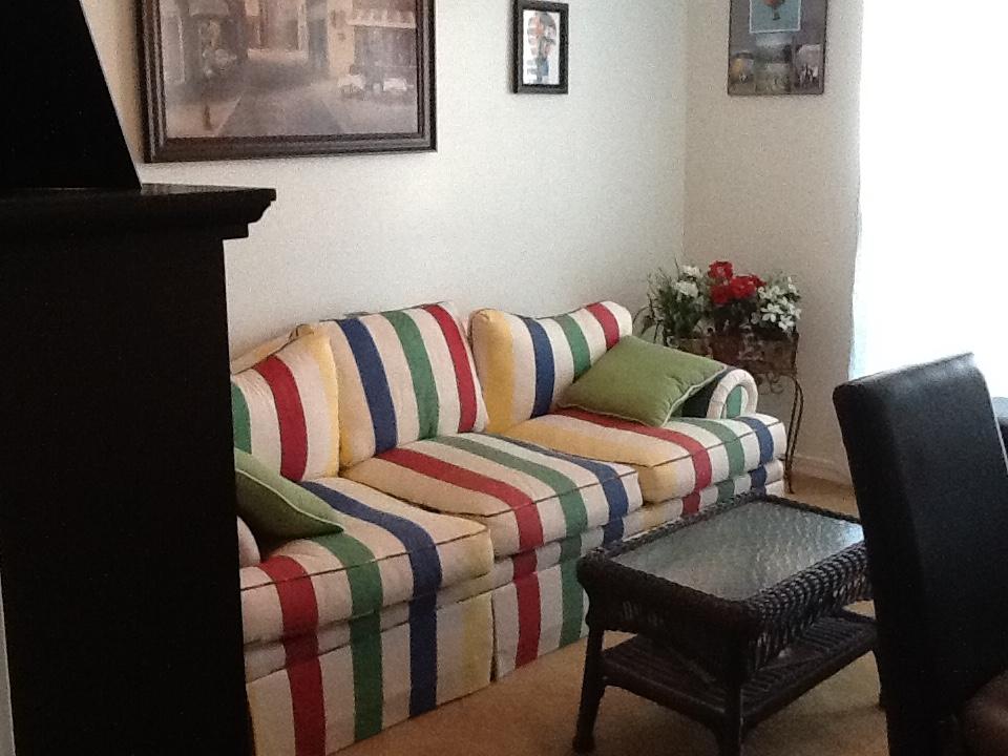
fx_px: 1281
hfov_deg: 42.9
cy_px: 378
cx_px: 504
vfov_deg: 32.9
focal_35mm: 44
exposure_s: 1/30
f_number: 2.4
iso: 250
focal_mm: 2.03
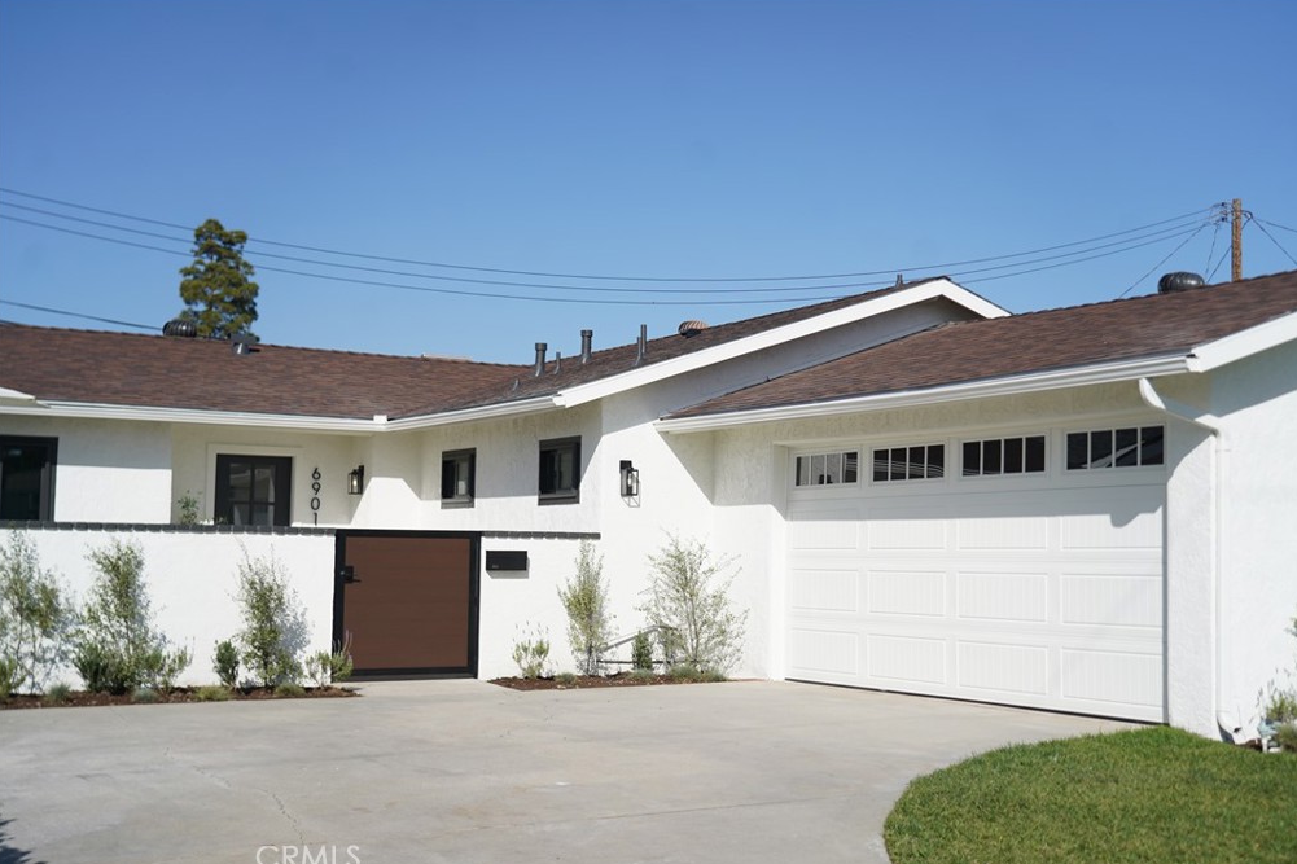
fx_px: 1585
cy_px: 433
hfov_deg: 44.5
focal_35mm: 44
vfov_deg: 30.5
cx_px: 660
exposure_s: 1/2500
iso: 200
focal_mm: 43
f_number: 4
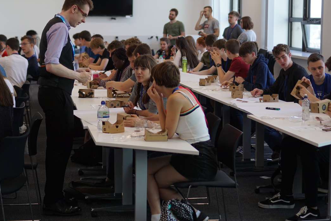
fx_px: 696
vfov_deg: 18.0
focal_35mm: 76
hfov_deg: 26.7
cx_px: 151
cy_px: 82
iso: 100
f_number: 1.8
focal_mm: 35
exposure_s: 1/160
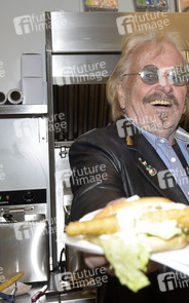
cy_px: 151
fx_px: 437
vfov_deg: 38.2
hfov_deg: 23.9
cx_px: 157
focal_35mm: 53
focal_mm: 34
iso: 500
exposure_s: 1/250
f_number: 5.6
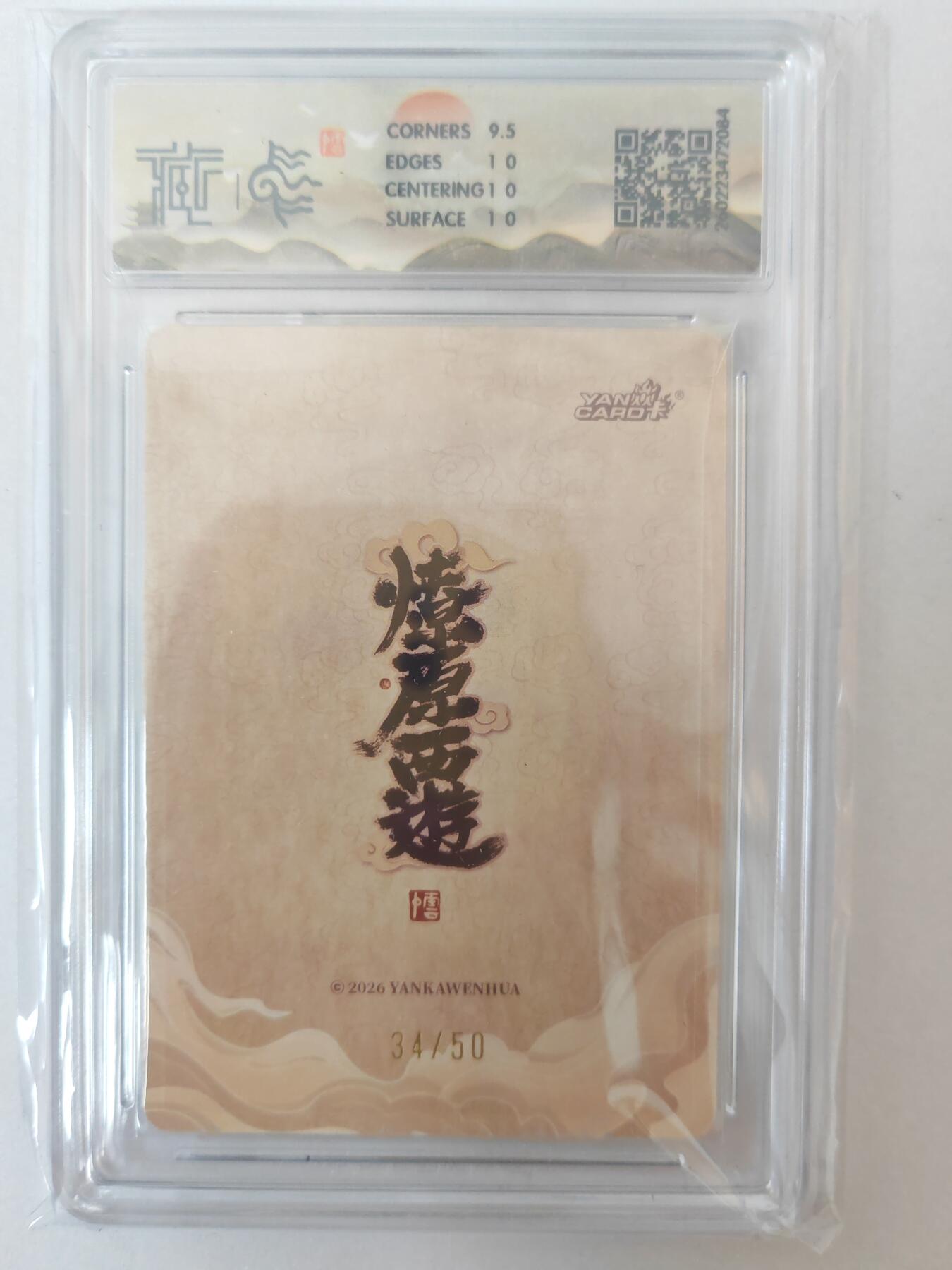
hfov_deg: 51.4
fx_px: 990
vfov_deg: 65.3
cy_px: 635
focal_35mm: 27
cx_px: 476
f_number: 1.95
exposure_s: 1/100
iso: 320
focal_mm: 5.52
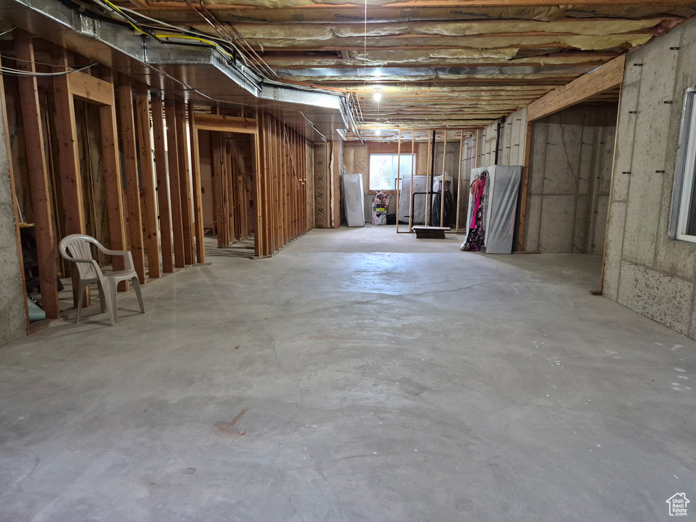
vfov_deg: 58.9
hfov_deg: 73.9
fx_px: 462
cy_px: 261
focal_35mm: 23
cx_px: 348
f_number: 1.8
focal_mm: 5.4
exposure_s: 1/120
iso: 1000
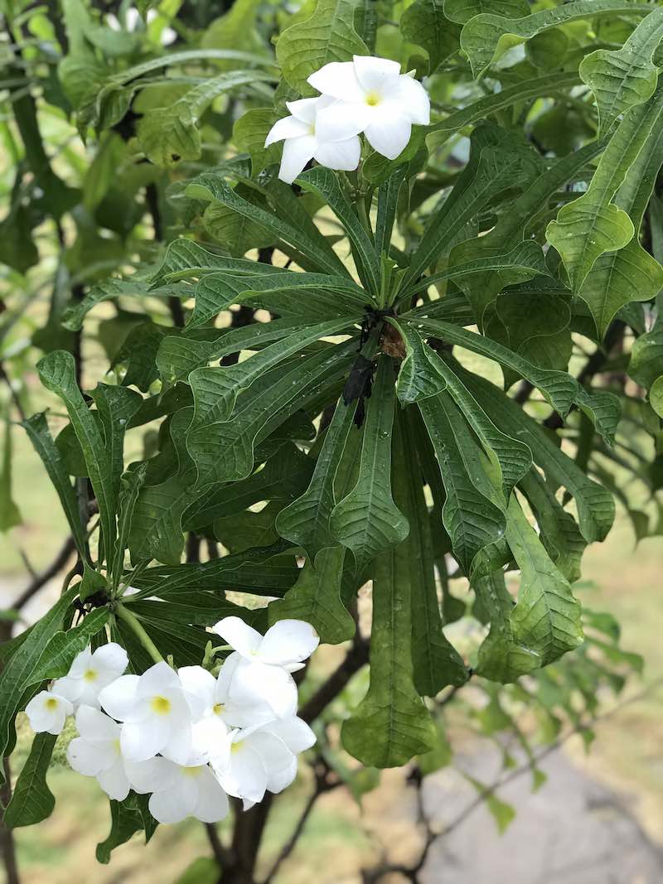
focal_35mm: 57
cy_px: 442
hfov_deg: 25.7
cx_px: 332
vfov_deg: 33.8
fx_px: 1456
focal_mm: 6.6
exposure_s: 1/50
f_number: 2.8
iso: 32
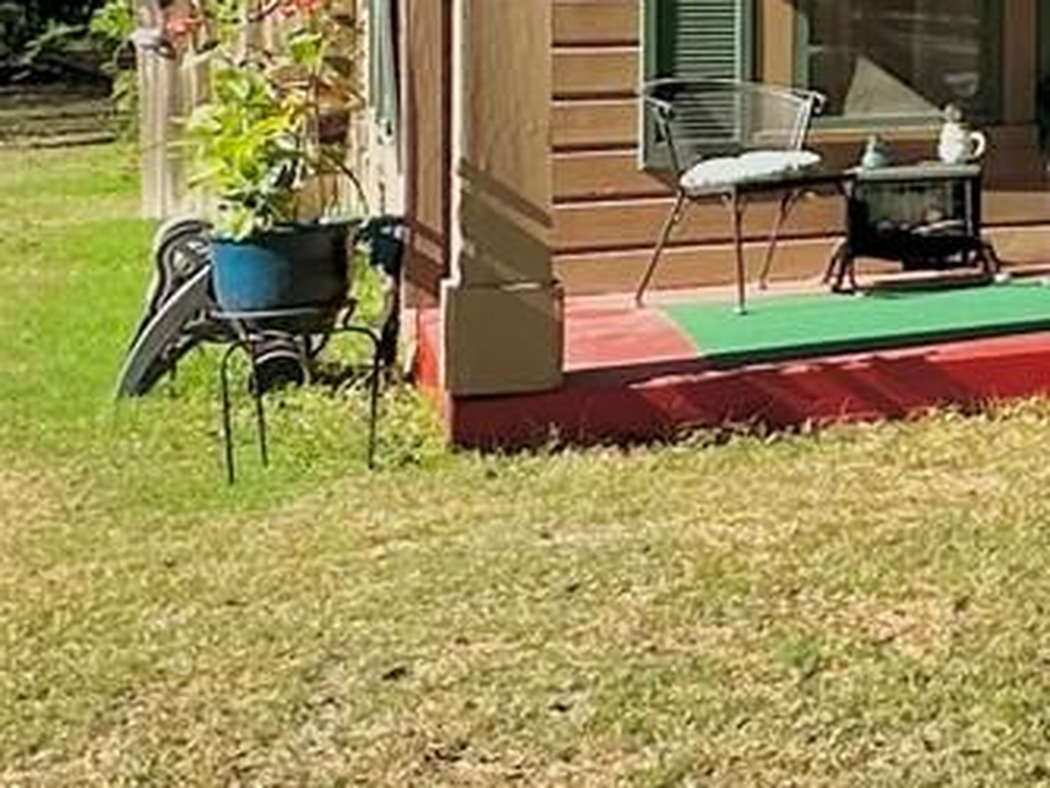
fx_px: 2610
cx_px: 1908
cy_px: -32
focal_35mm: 86
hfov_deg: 18.0
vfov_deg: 16.7
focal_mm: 2.22
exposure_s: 1/836
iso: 40
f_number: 2.2
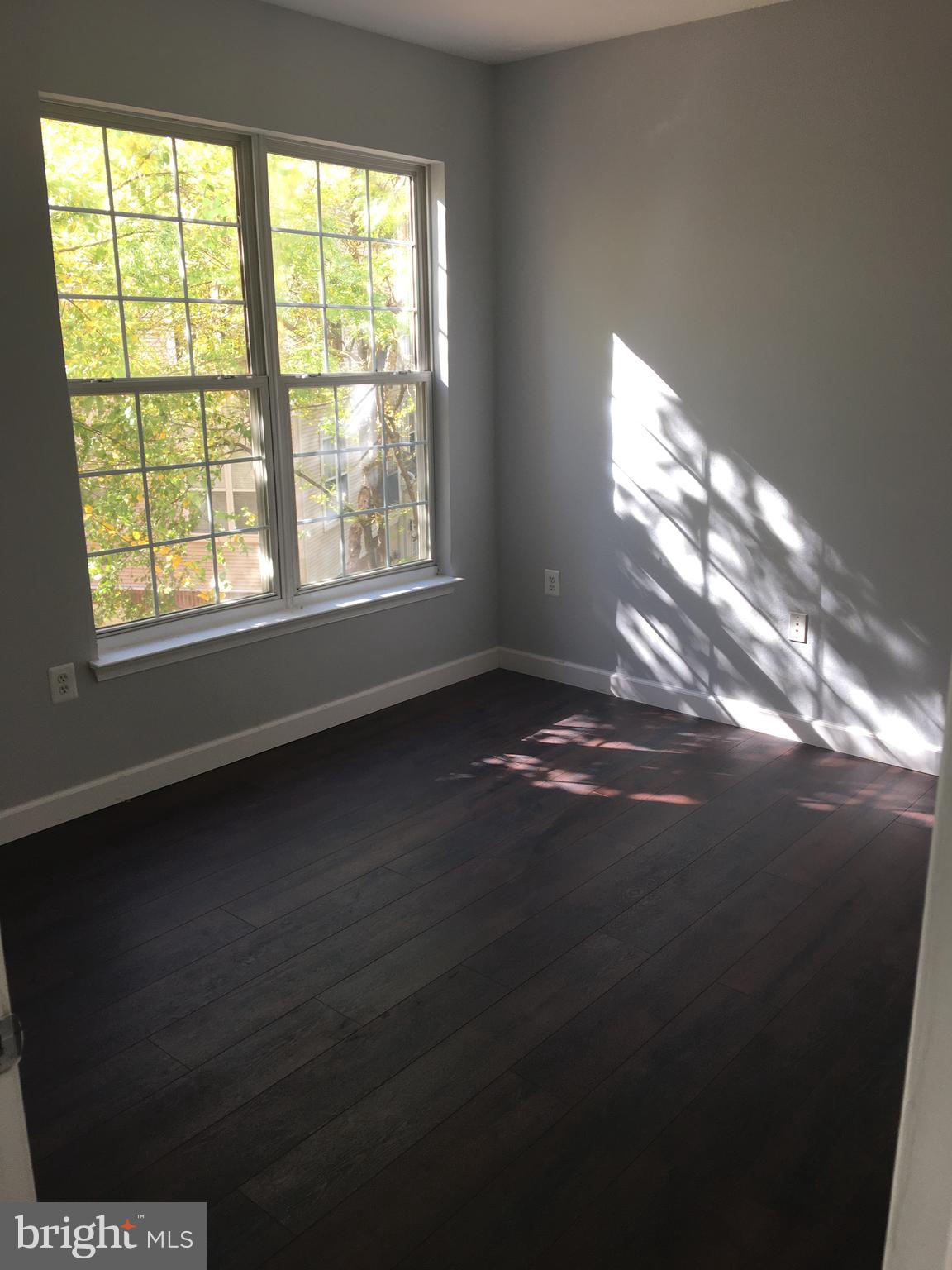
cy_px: 635
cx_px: 476
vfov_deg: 61.7
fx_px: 1063
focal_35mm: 29
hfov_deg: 48.2
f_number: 2.2
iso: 25
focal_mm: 4.15
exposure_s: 1/40
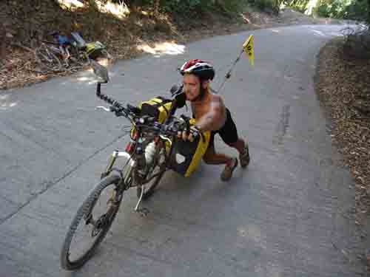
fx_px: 406
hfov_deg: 49.0
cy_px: 138
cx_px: 185
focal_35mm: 38
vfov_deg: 37.7
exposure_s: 1/60
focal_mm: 5.8
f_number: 2.6
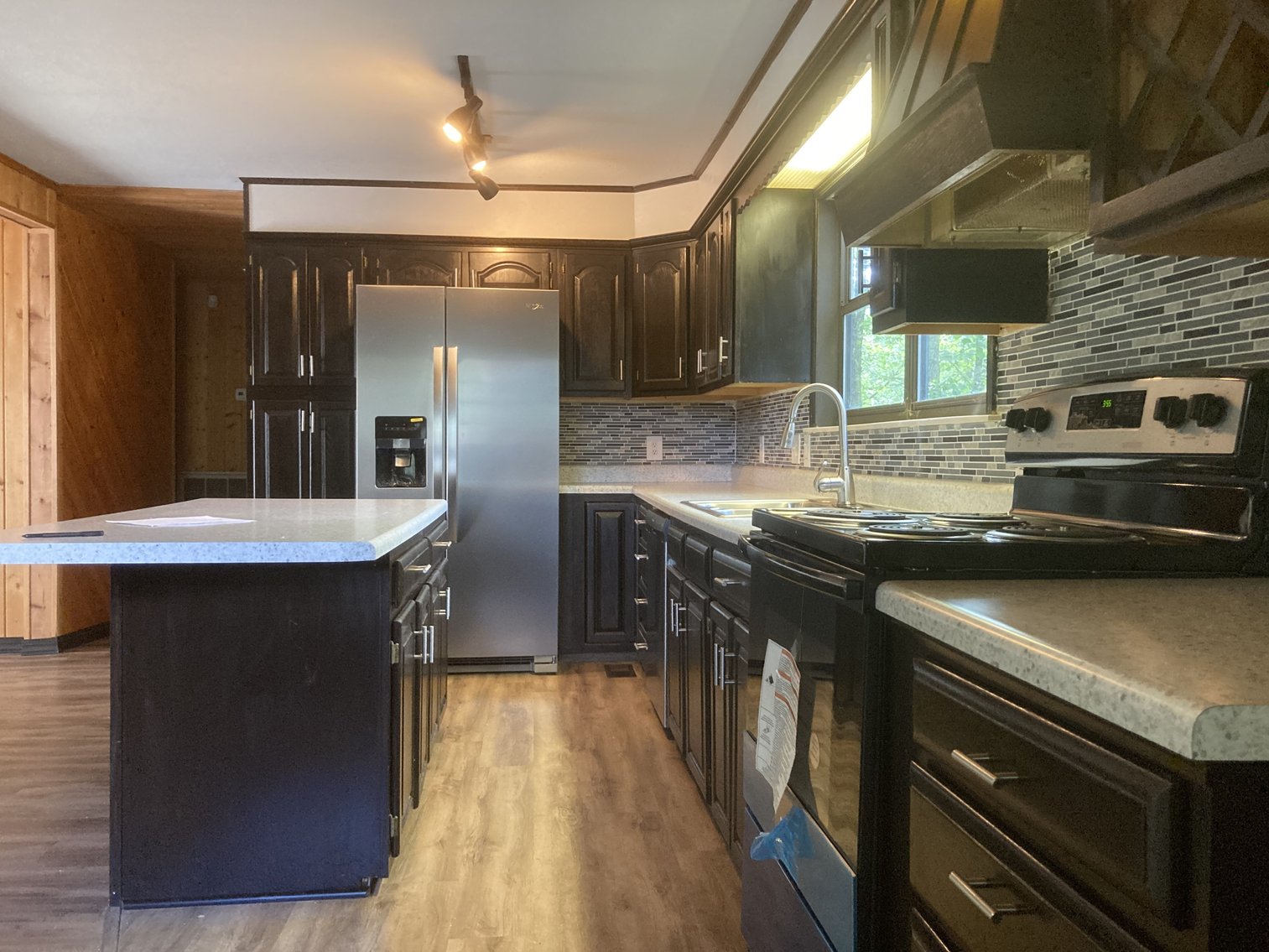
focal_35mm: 28
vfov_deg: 49.8
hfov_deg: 63.4
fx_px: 1027
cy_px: 476
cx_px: 634
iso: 320
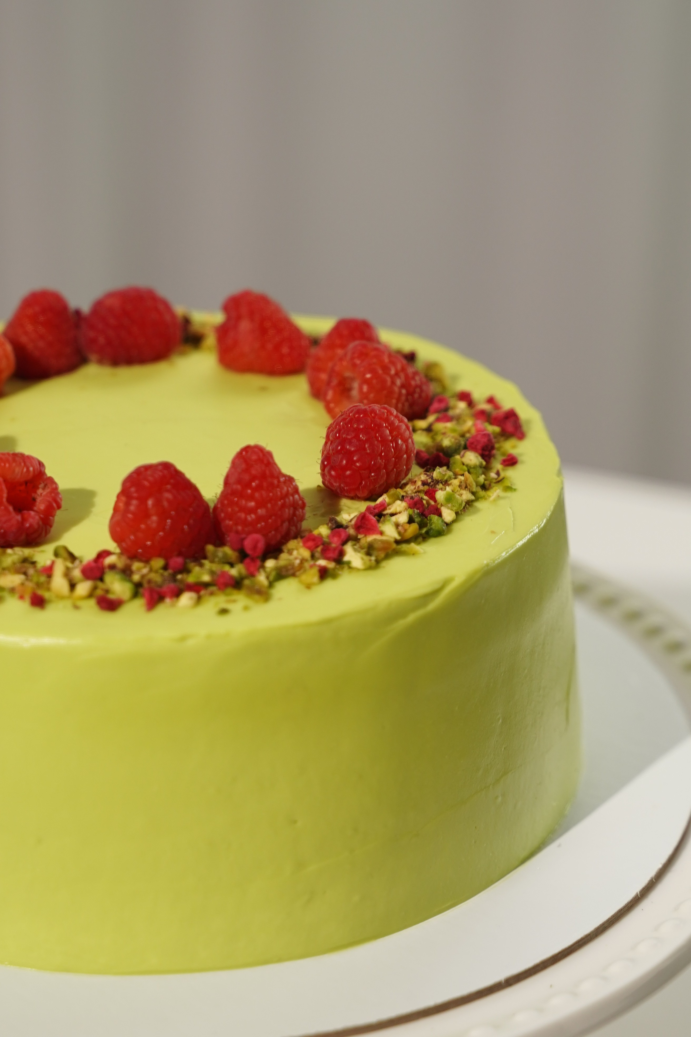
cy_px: 518
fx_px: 3224
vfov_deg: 18.3
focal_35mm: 112
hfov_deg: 12.2
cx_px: 346
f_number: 3.5
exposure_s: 1/200
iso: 500
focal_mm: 75
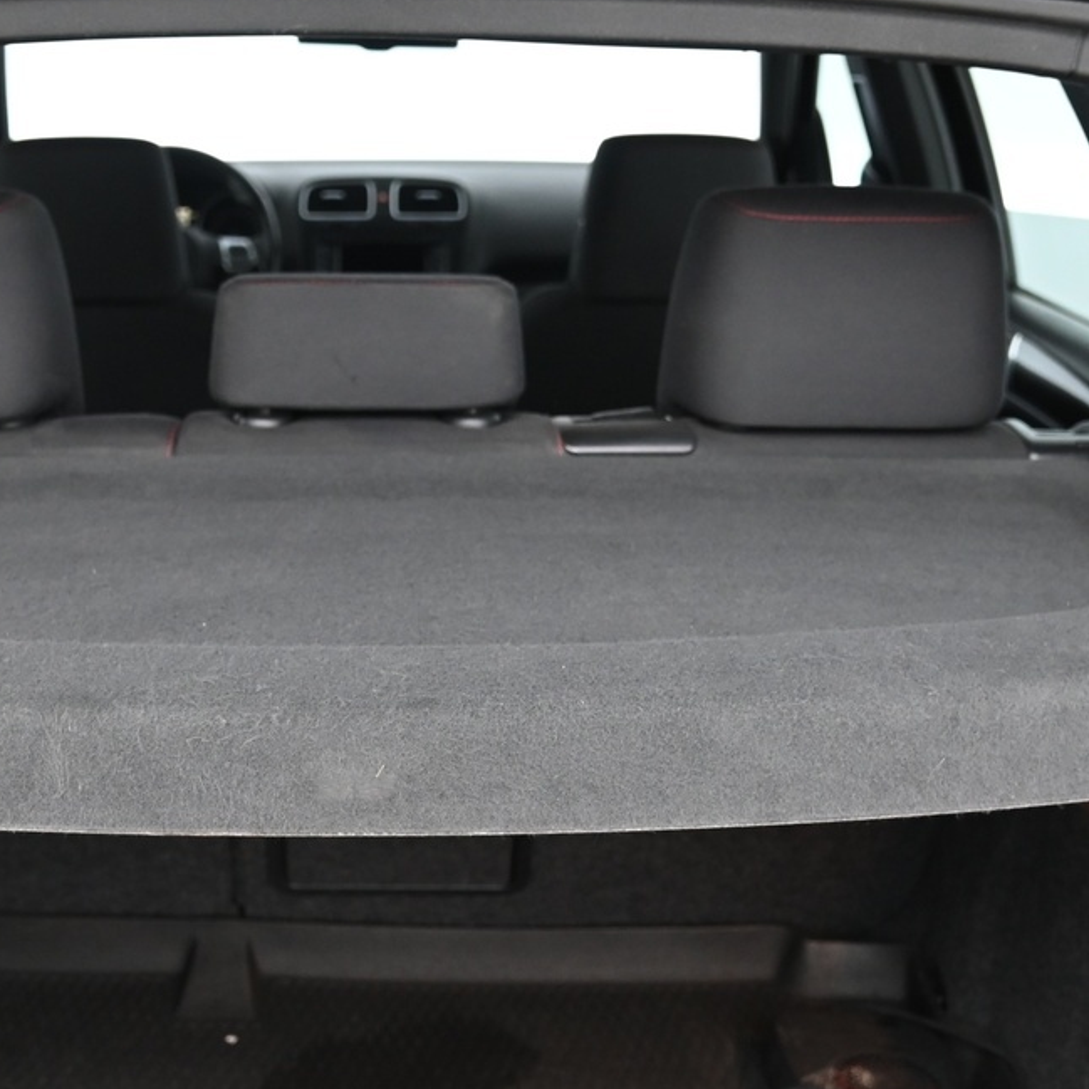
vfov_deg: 32.9
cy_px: 774
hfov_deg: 33.1
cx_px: 371
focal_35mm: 51
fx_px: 1815
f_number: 4
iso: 2000
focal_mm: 24
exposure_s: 1/25
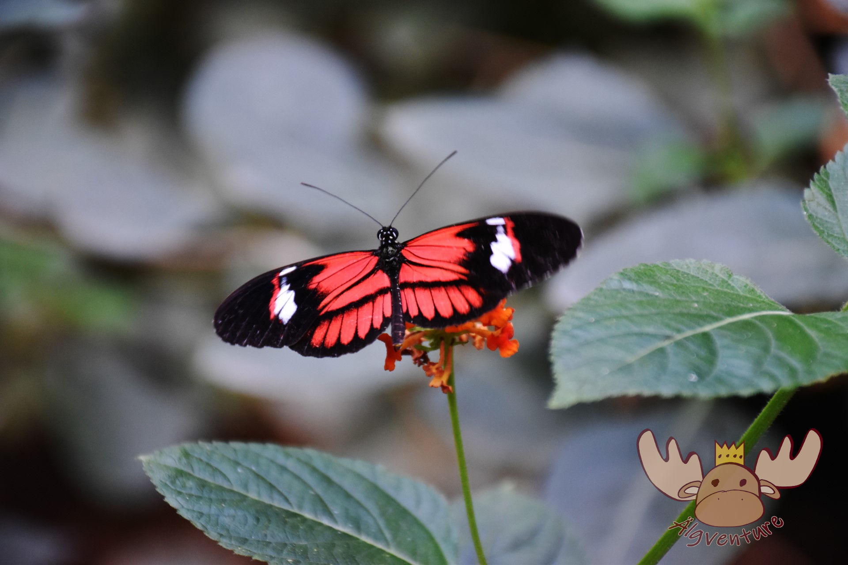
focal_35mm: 210
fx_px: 4946
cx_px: 424
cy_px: 282
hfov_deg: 9.8
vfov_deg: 6.5
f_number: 5.6
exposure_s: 1/125
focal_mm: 140
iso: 1250
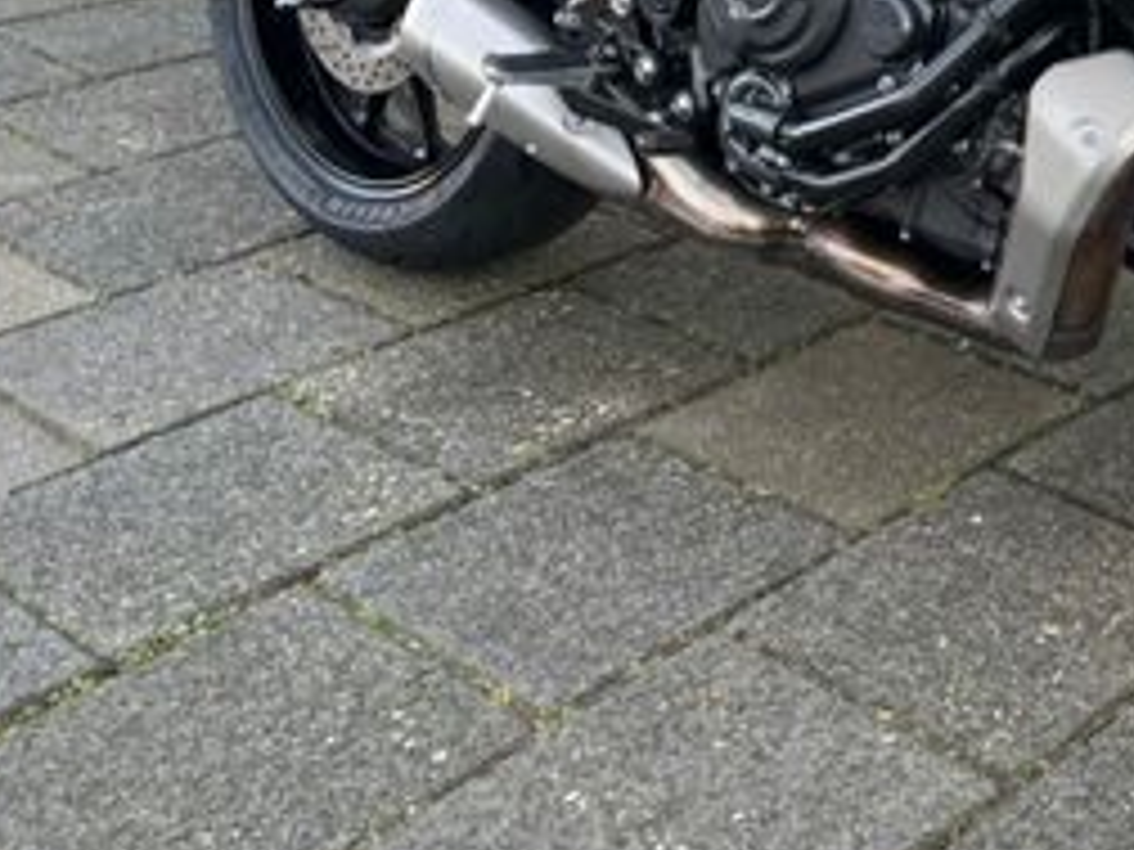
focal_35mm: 66
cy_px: -157
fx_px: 2162
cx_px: 1305
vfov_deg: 20.8
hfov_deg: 26.6
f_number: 1.6
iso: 50
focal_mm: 5.1
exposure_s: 1/122
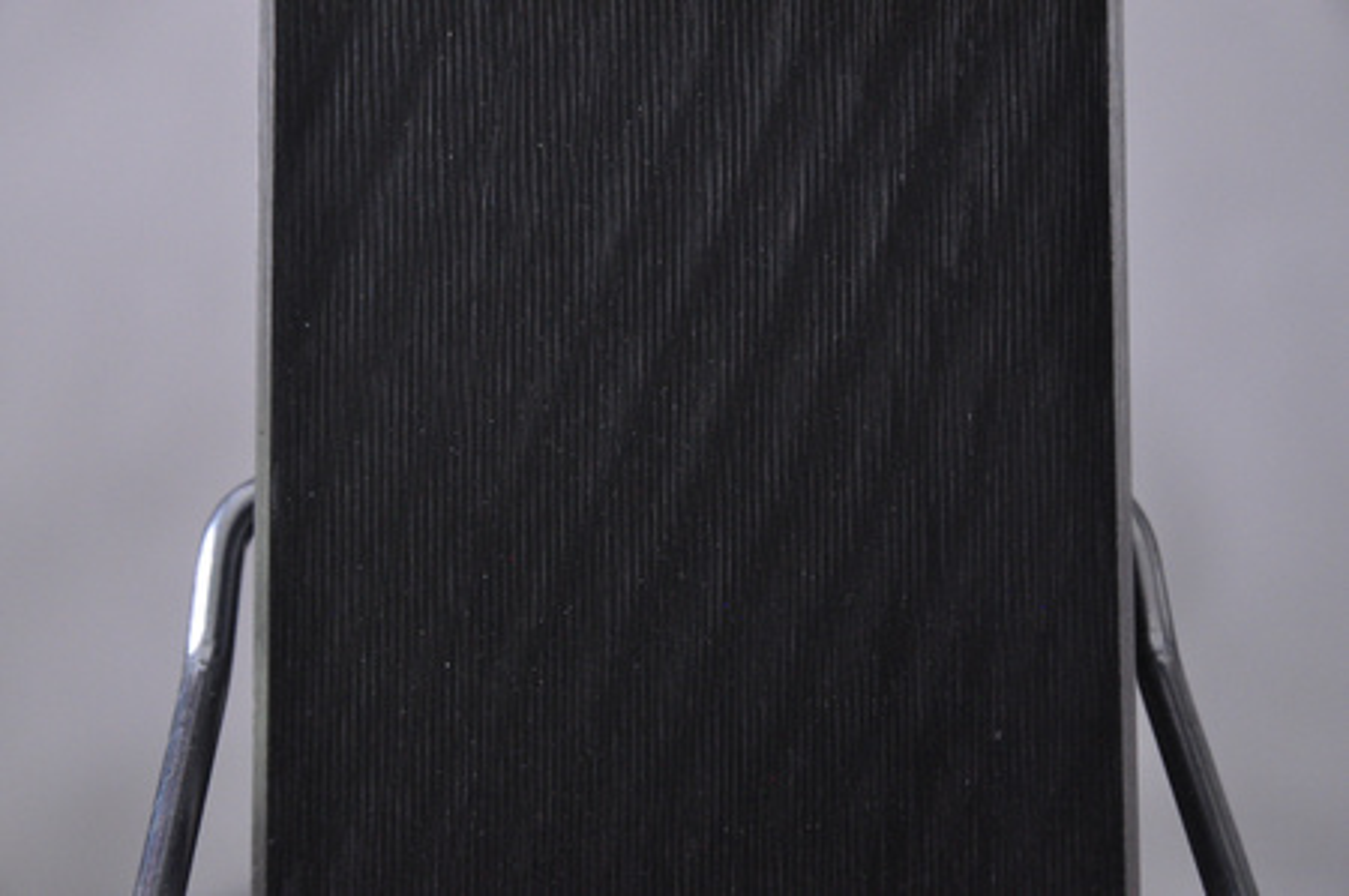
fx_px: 5895
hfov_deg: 13.1
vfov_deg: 8.7
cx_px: 674
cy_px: 448
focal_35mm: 158
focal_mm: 105
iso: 3200
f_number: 9.5
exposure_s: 1/125
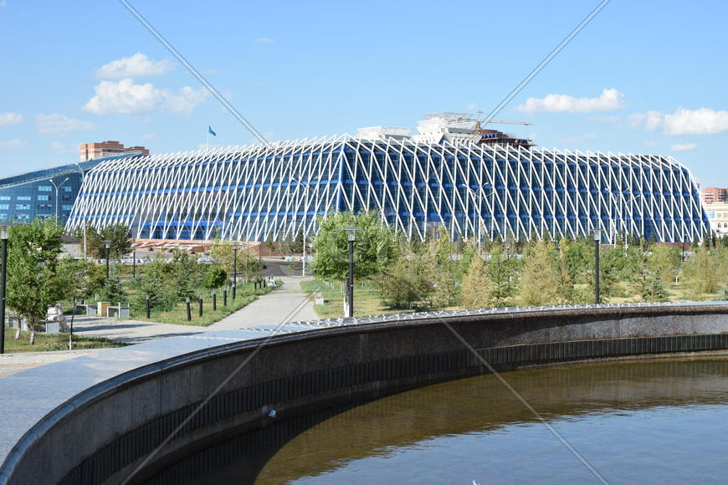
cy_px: 242
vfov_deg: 23.8
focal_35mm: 57
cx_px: 364
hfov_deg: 35.1
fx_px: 1153
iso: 100
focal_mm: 38
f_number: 9
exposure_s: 1/160
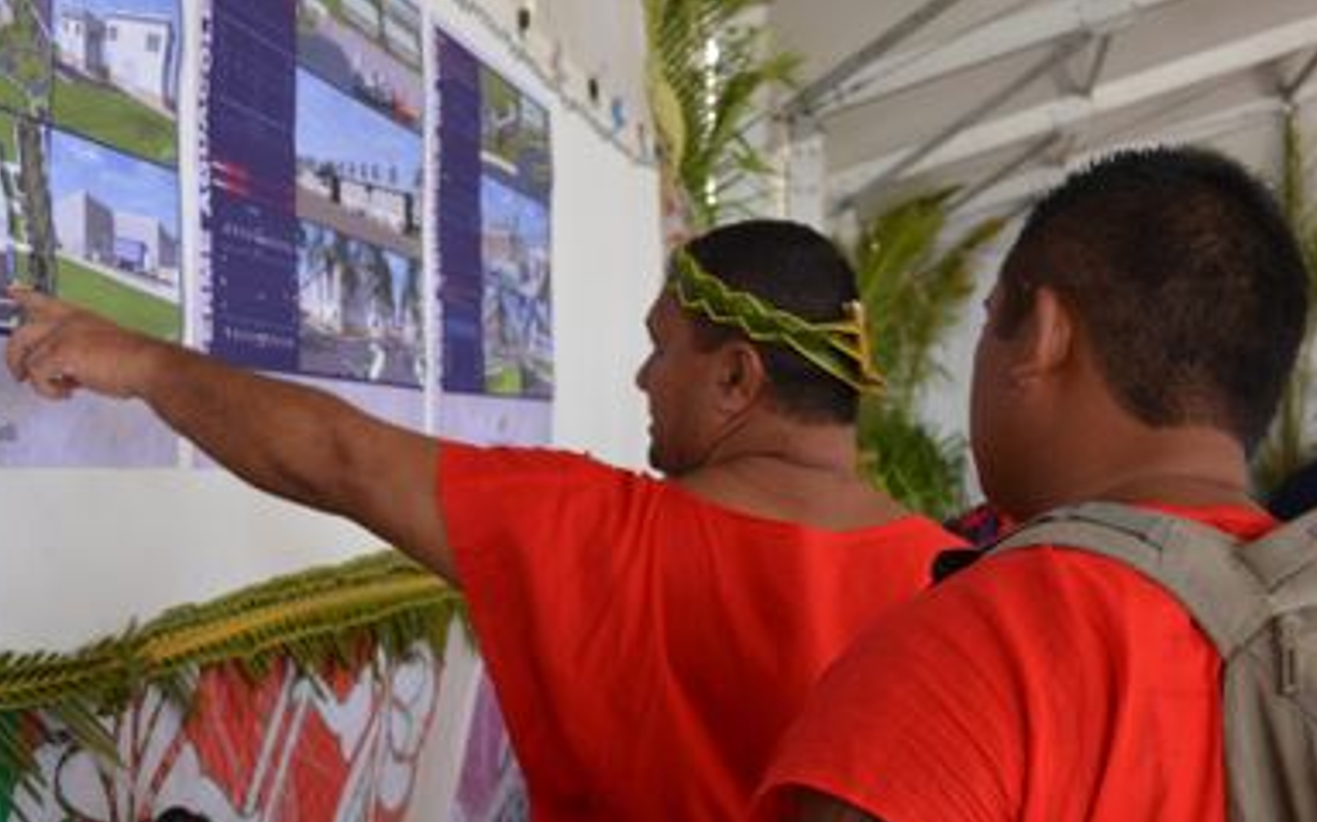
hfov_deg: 32.0
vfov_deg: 20.3
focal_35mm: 64
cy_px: 456
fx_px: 2291
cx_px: 557
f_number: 4.5
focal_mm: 25
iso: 400
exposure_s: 1/80
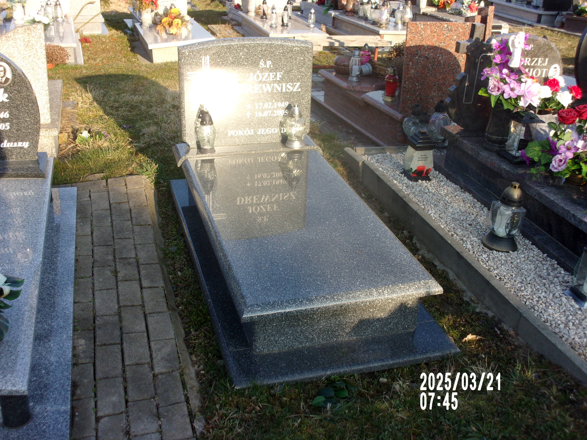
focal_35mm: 43
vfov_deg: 33.6
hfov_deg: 43.9
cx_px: 294
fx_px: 729
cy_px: 220
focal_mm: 7.8
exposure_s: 1/200
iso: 80
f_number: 4.7
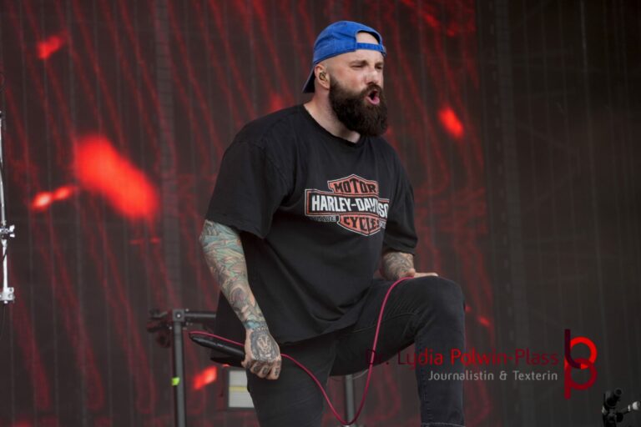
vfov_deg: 7.3
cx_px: 320
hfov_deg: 10.9
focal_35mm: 189
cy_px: 214
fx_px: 3365
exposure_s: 1/200
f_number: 5.6
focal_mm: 126
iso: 200
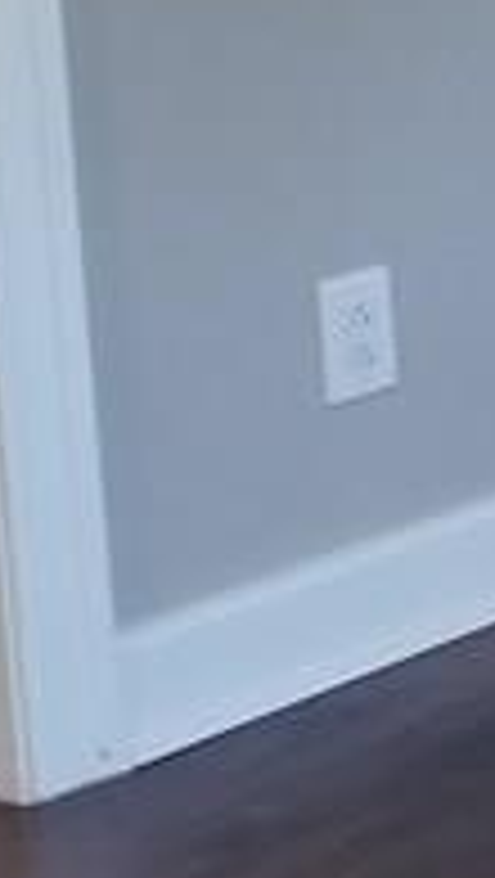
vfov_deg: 14.0
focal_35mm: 149
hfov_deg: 6.1
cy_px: -203
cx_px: 2241
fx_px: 3469
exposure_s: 1/40
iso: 160
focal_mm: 4.25
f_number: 1.7
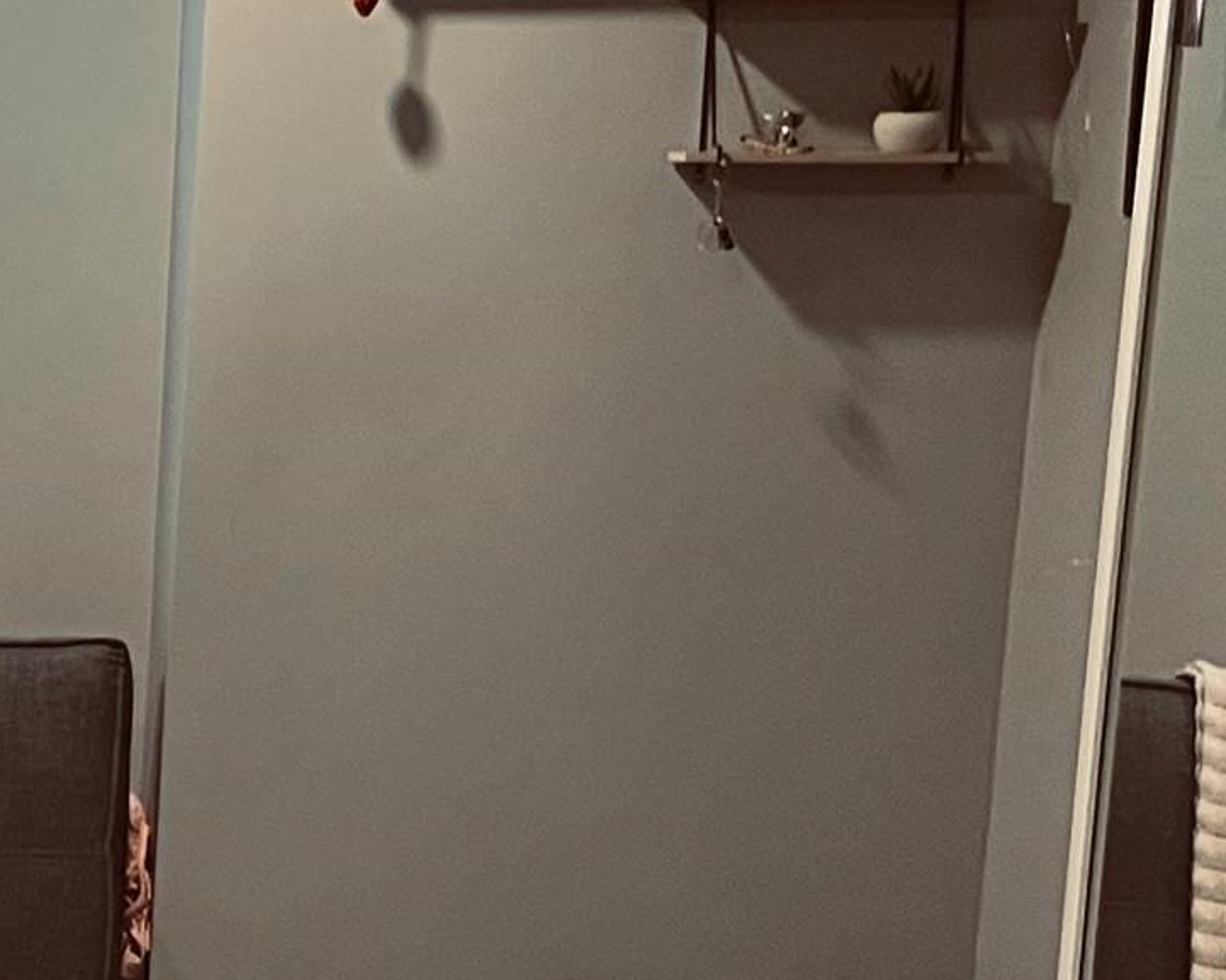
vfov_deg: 14.2
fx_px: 3917
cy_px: 701
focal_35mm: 108
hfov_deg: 15.0
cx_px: -1107
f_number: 1.6
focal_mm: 5.1
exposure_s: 1/60
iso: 160
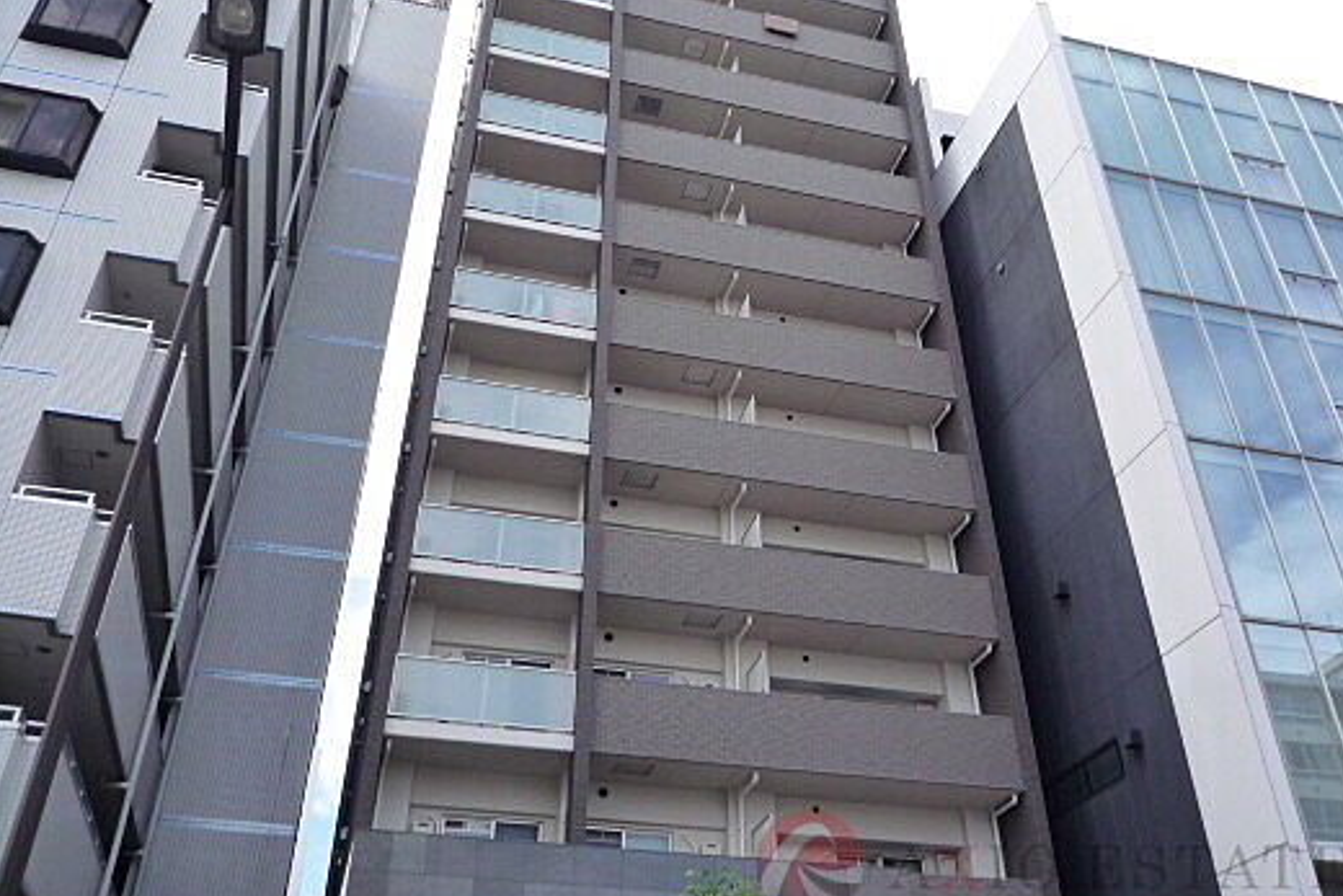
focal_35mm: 32
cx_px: 700
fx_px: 1194
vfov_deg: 40.7
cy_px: 305
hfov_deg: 58.7
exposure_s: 1/500
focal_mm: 4.4
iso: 160
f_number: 4
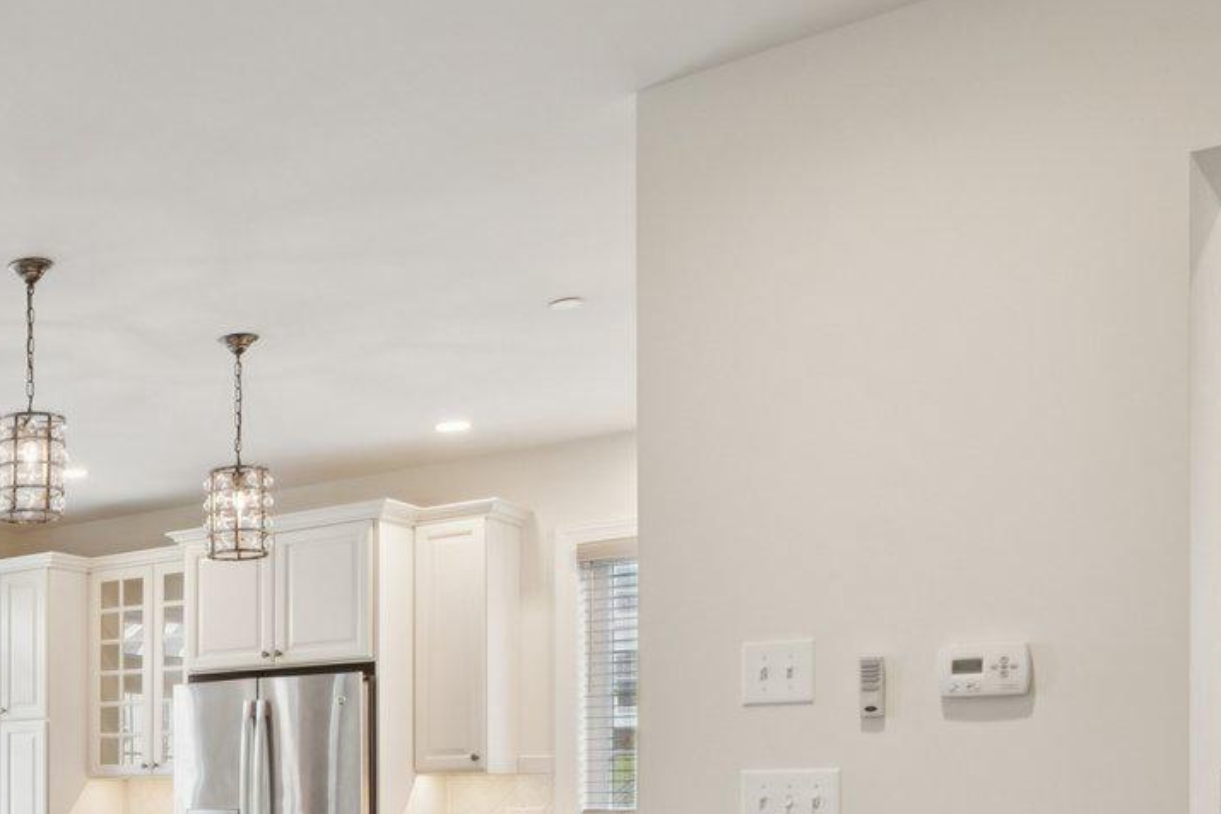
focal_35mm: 43
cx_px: -183
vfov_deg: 29.2
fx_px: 1458
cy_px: 806
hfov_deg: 36.8
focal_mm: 10
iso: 320
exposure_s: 1/10
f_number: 8
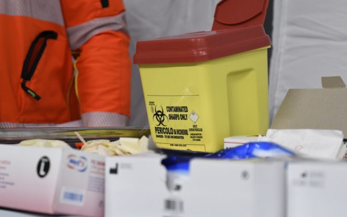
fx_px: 965
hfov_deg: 20.4
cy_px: 112
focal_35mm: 102
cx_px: 172
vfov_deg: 12.8
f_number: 3.5
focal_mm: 66
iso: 2500
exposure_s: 1/100
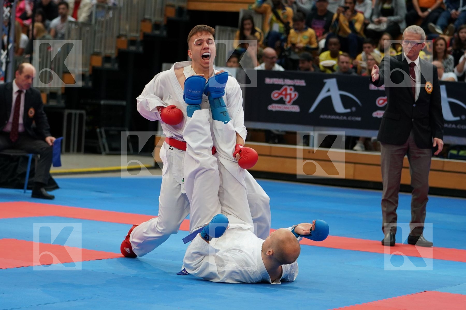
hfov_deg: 17.1
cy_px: 155
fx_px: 1553
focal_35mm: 120
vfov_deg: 11.4
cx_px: 233
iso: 1250
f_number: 2.8
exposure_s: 1/1000
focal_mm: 80
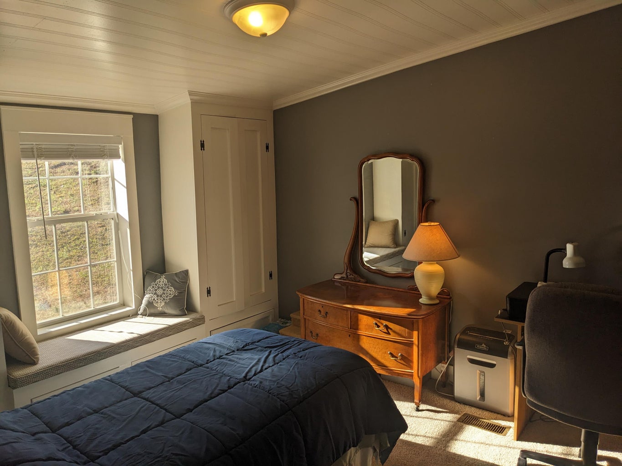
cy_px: 233
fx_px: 485
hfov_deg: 65.3
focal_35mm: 27
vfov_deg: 51.4
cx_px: 311
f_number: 1.73
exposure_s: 1/489
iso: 46
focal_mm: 4.38
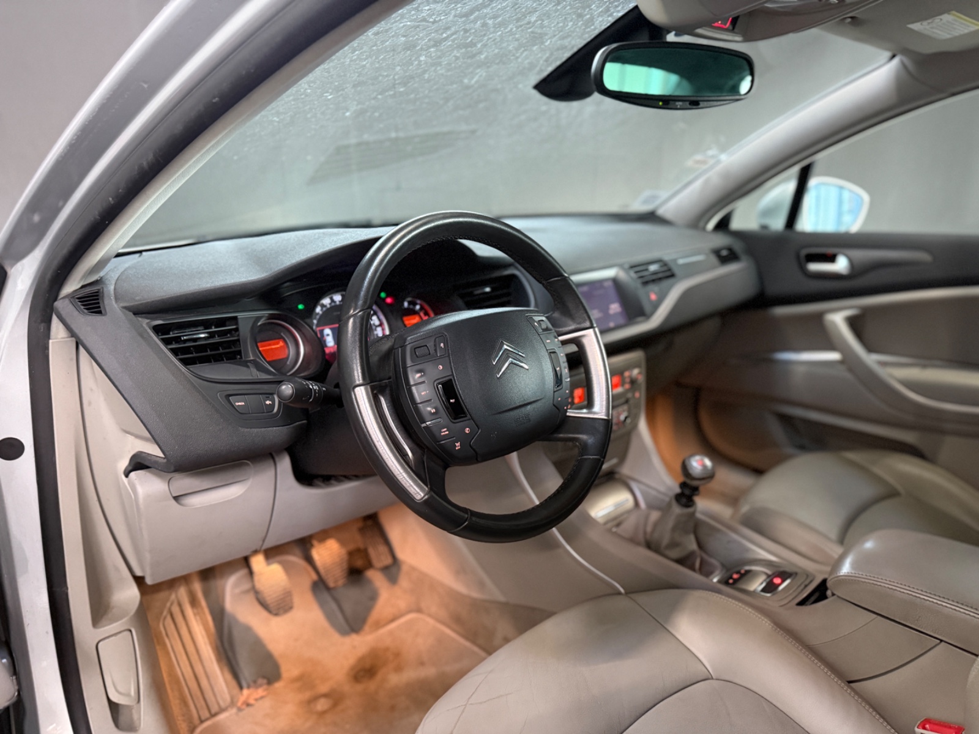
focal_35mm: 24
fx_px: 679
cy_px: 367
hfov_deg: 71.6
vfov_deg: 56.8
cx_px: 490
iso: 640
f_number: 1.78
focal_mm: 6.76
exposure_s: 1/33
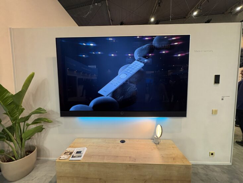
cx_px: 122
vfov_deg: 85.7
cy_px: 92
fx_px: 98
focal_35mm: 14
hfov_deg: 102.1
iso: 200
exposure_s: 1/83
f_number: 2.2
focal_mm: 2.22
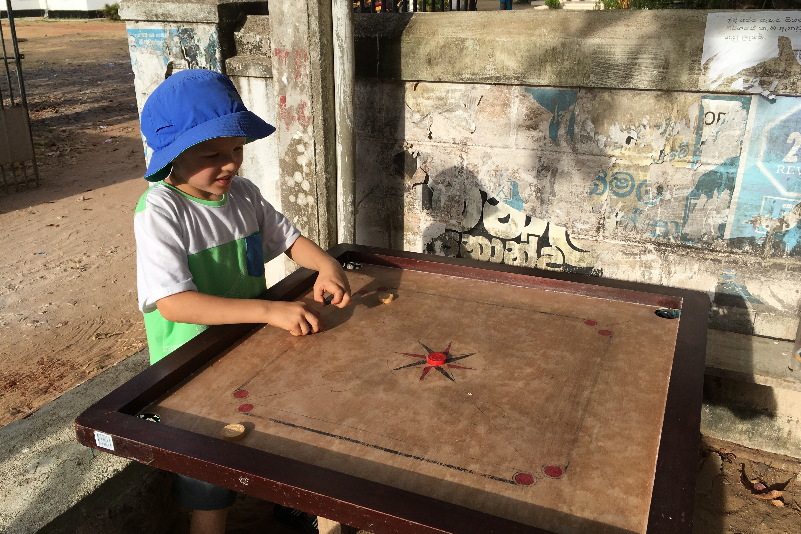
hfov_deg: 60.3
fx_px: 690
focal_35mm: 31
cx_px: 393
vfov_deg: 42.3
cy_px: 276
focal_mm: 4.15
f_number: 2.2
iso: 25
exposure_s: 1/927
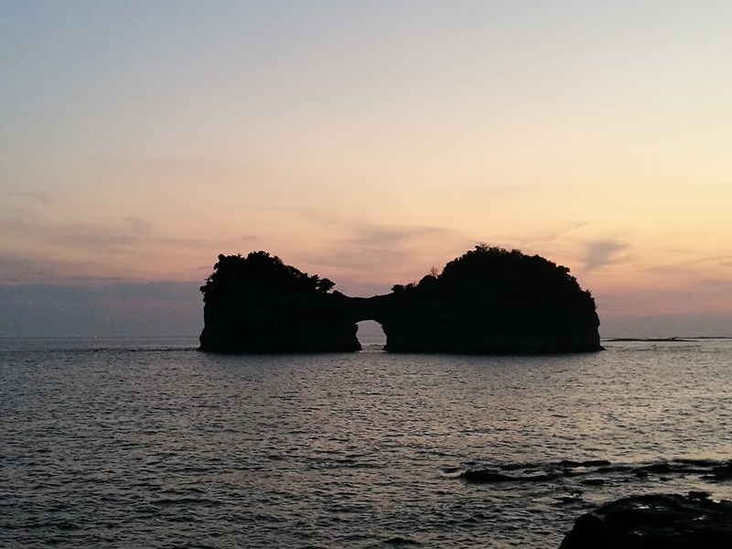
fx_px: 1100
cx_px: 366
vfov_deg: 28.0
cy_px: 274
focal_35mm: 52
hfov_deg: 36.8
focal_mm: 4.5
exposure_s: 1/30
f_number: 2.2
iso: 200
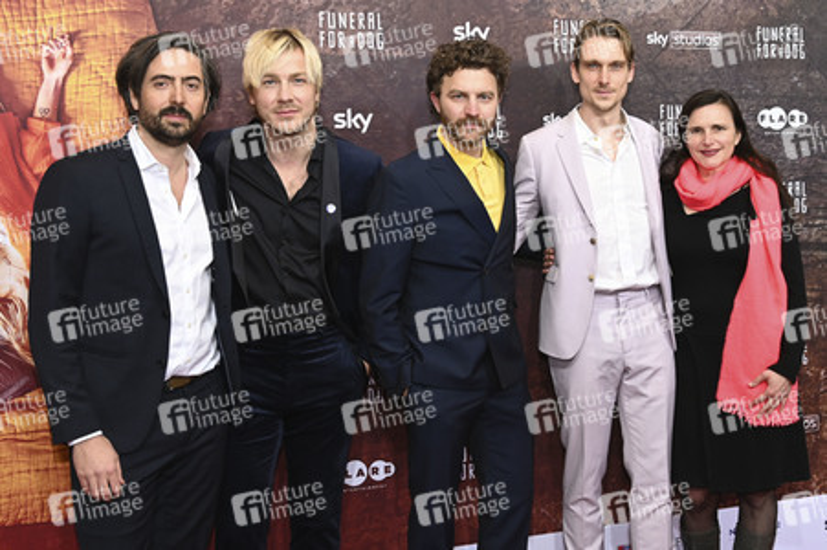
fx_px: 654
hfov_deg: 64.6
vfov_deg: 45.6
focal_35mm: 28
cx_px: 414
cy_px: 275
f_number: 6.3
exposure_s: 1/200
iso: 400
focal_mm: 28.5
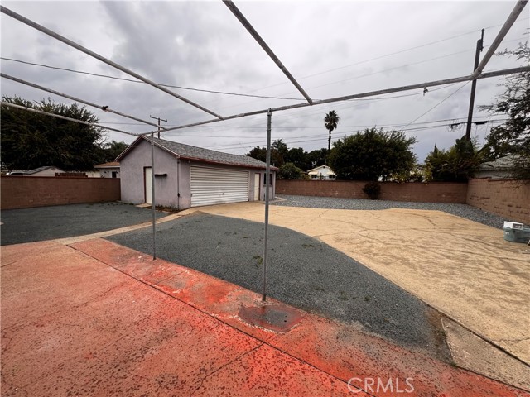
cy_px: 198
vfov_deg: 85.7
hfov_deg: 102.1
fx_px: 214
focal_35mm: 14
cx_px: 265
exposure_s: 1/144
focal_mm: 2.22
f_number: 2.2
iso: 40
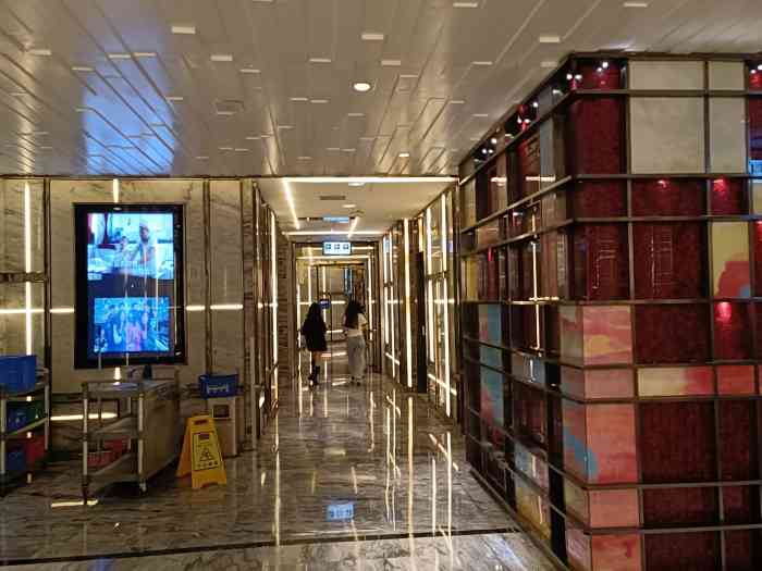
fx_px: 594
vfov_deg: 51.4
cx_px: 381
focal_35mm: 27
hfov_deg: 65.3
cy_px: 286
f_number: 1.9
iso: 884
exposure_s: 1/30
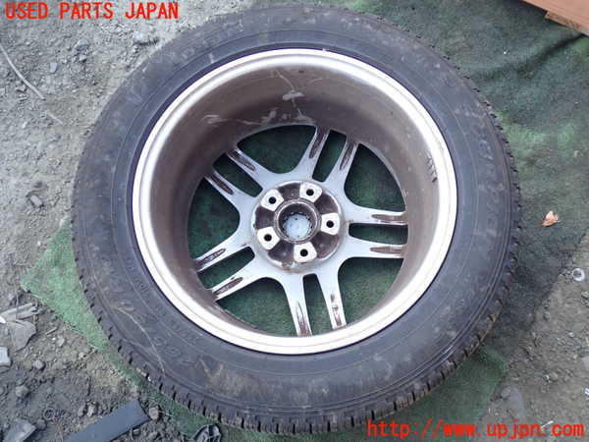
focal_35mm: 30
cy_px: 221
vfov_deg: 46.8
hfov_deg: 60.0
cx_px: 294
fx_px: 510
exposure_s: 1/100
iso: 100
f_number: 2.3
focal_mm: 5.4
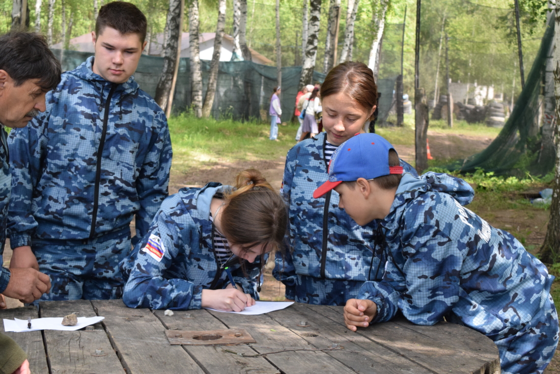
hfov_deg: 28.1
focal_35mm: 72
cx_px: 280
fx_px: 1120
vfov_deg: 18.9
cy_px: 187
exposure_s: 1/400
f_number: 10
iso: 1600
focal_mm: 48
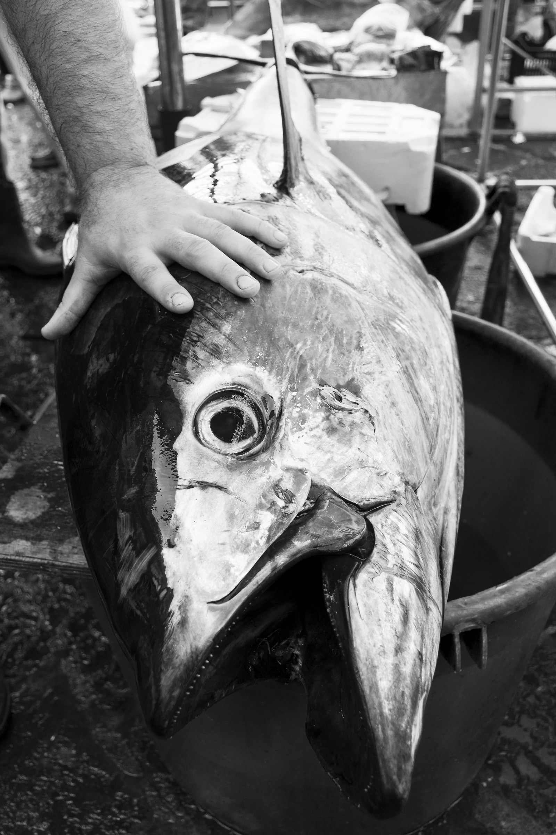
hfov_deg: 38.4
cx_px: 278
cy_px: 418
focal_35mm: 34
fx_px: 799
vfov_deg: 55.1
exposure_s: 1/125
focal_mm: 23
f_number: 5
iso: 320
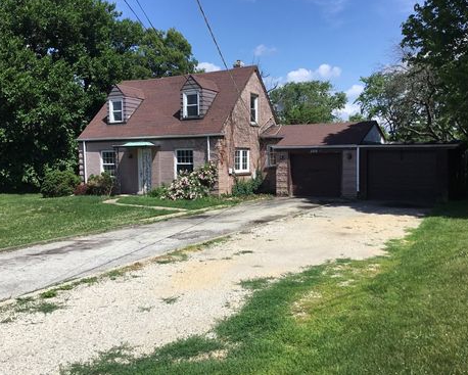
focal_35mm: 33
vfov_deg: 44.6
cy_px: 186
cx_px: 231
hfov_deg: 54.2
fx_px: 457
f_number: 2.4
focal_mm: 3.3
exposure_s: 1/1631
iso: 25
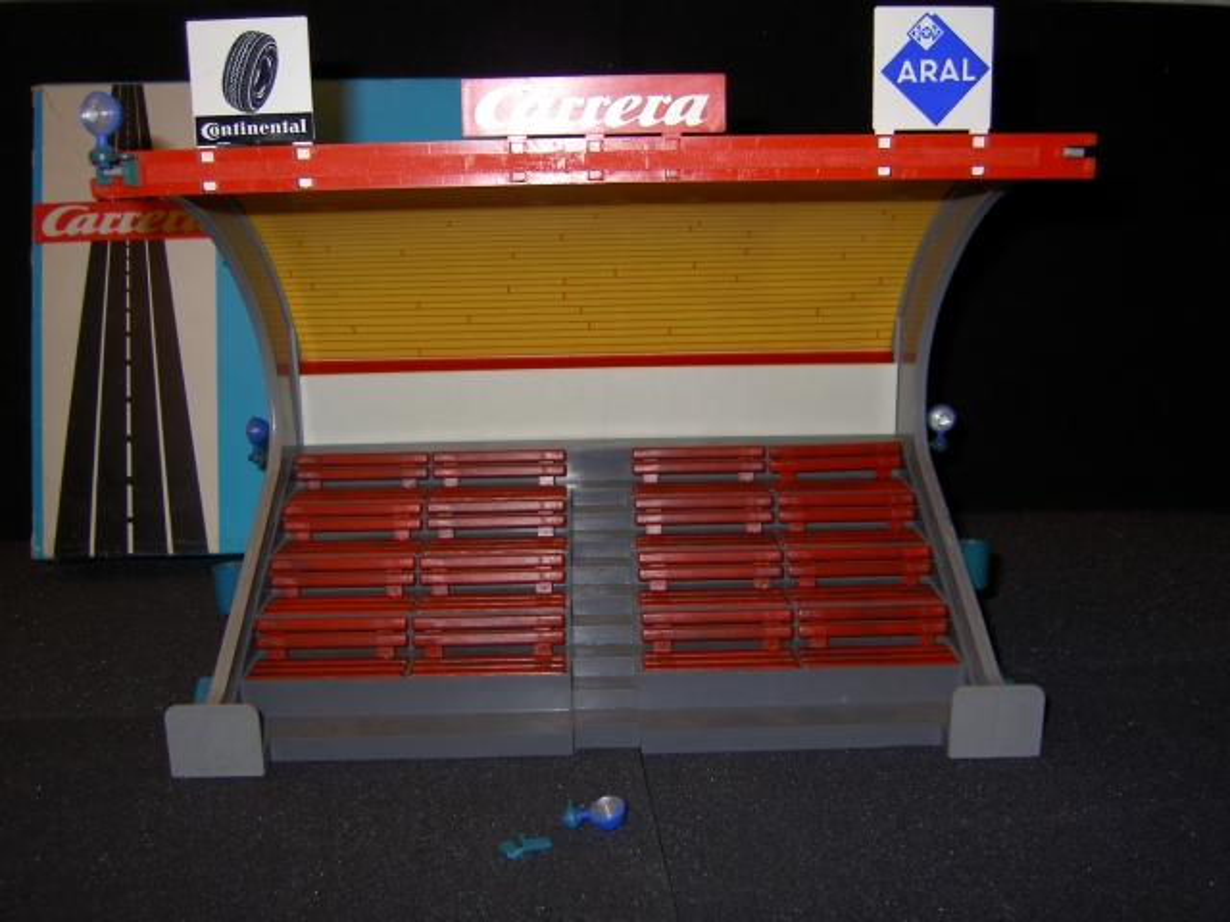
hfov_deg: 54.0
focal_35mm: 34
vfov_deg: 41.8
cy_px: 461
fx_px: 1208
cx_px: 615
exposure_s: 1/60
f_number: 2.8
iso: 50
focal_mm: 5.6
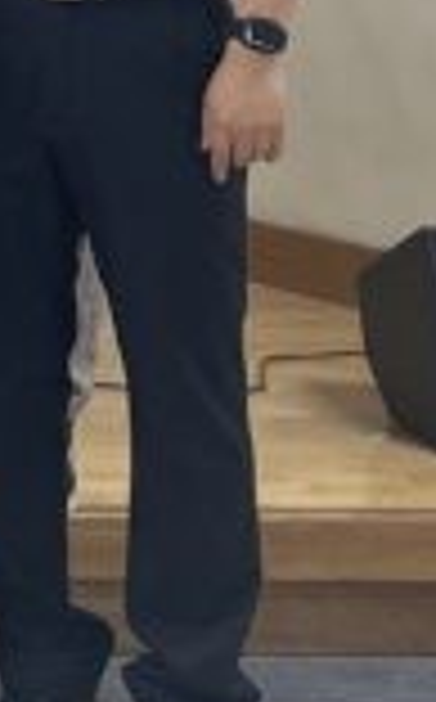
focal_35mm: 181
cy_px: -684
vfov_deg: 10.7
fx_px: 3454
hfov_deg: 6.0
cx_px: -1344
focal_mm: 4.2
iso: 80
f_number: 1.6
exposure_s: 1/60
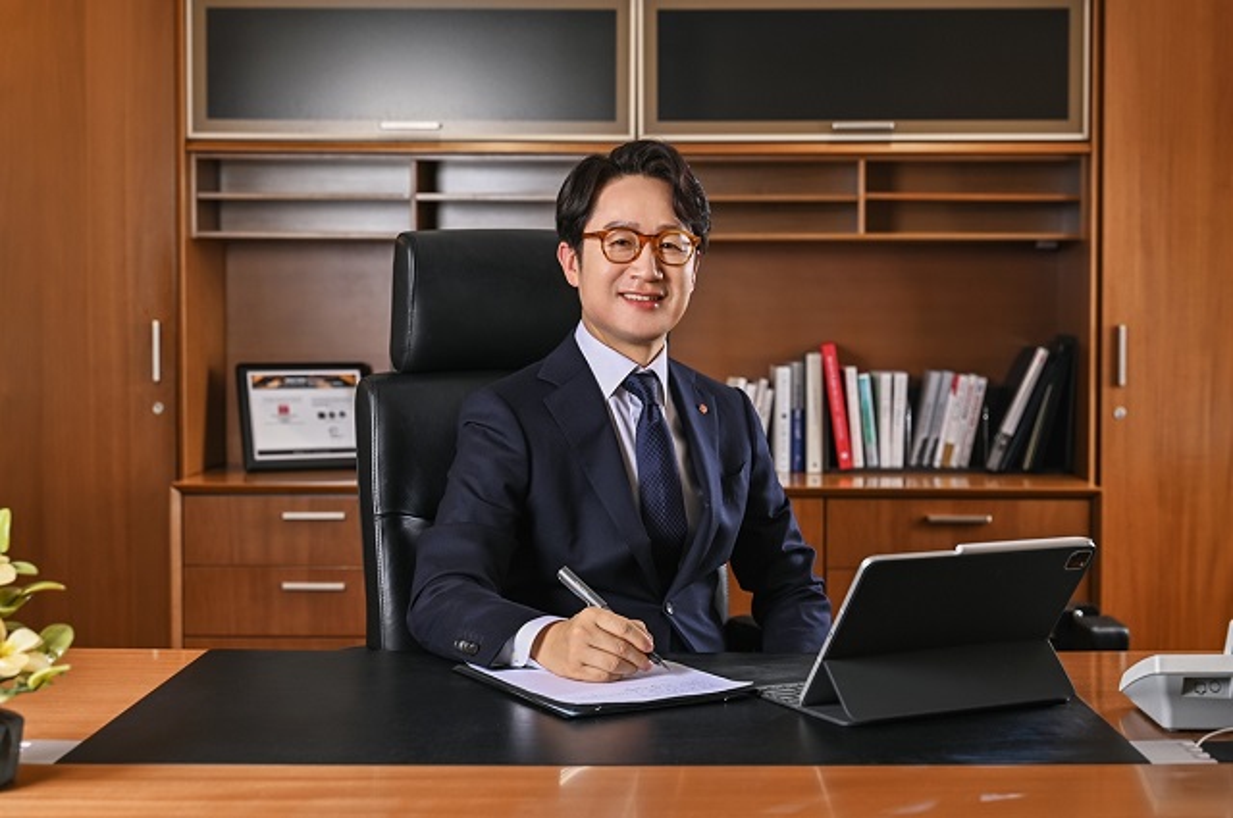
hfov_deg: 38.2
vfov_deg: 25.9
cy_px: 409
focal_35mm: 52
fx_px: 1779
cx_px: 616
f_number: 4
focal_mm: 52
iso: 200
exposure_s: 1/160
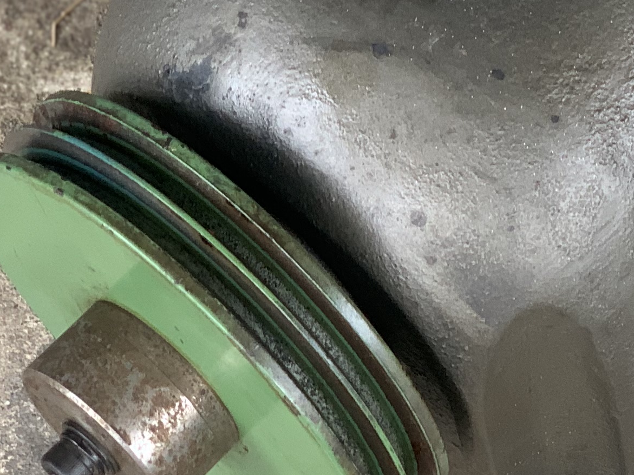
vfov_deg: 8.3
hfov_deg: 10.8
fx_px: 3278
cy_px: 86
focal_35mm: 179
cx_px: 785
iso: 50
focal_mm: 6
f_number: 2.4
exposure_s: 1/122
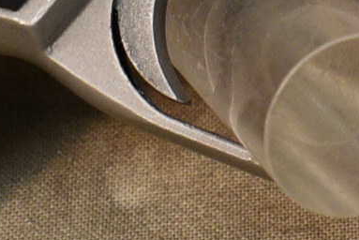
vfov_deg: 5.3
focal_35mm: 258
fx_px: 2575
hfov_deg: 7.9
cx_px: 384
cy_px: -54
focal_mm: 22
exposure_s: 1/60
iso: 800
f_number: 5.6
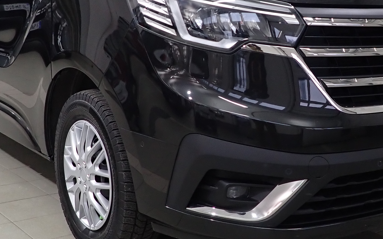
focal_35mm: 63
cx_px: 241
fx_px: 658
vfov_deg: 20.4
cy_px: 43
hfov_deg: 32.3
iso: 200
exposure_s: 1/60
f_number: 2
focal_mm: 4.5
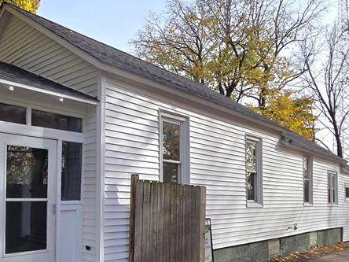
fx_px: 302
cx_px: 115
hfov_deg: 58.5
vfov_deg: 45.9
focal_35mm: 30
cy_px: 181
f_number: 2.2
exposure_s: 1/1429
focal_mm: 2.2
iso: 50
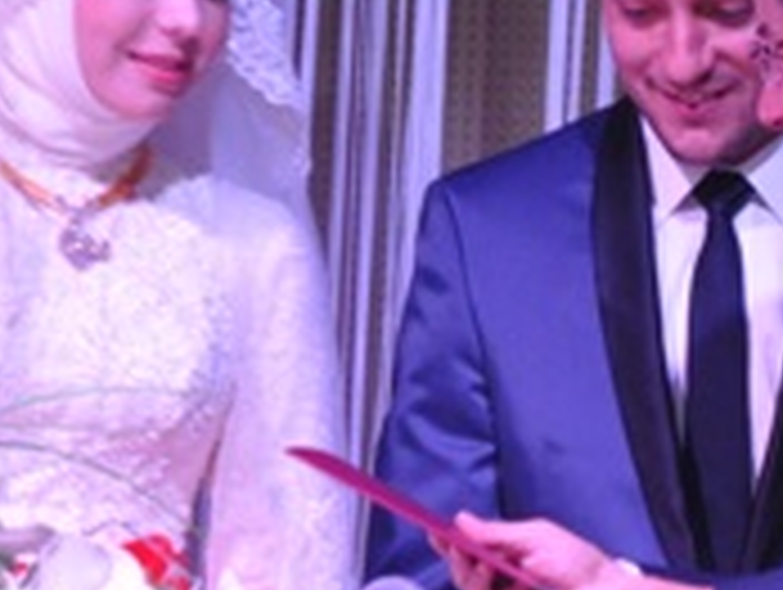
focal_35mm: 370
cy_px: 173
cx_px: 603
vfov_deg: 4.0
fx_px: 8381
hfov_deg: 5.3
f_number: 4.5
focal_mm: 70
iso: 1600
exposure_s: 1/80
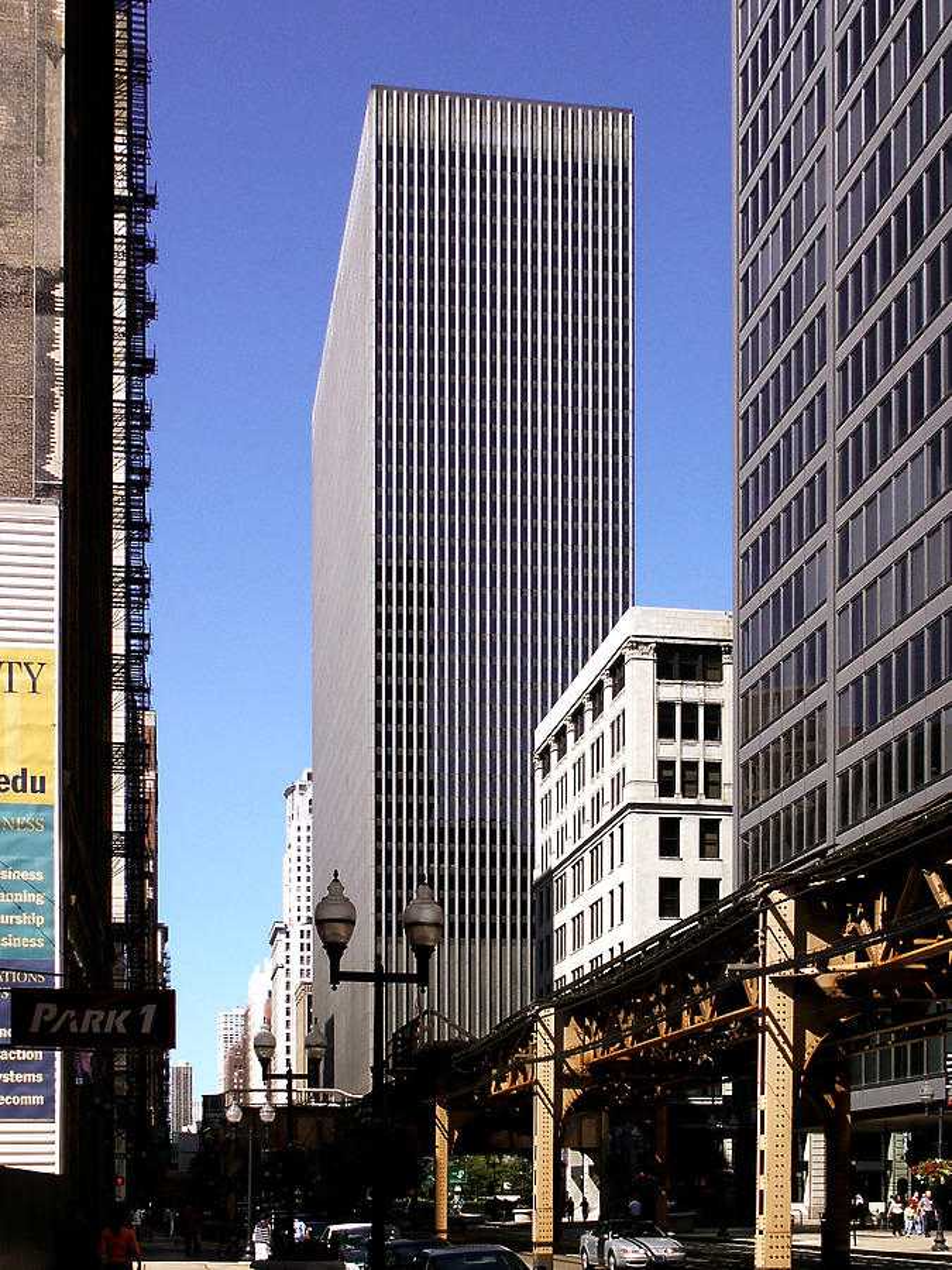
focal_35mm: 43
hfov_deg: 33.6
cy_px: 635
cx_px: 476
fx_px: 1577
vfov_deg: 43.9
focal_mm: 9.07
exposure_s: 1/250
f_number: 8
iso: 64
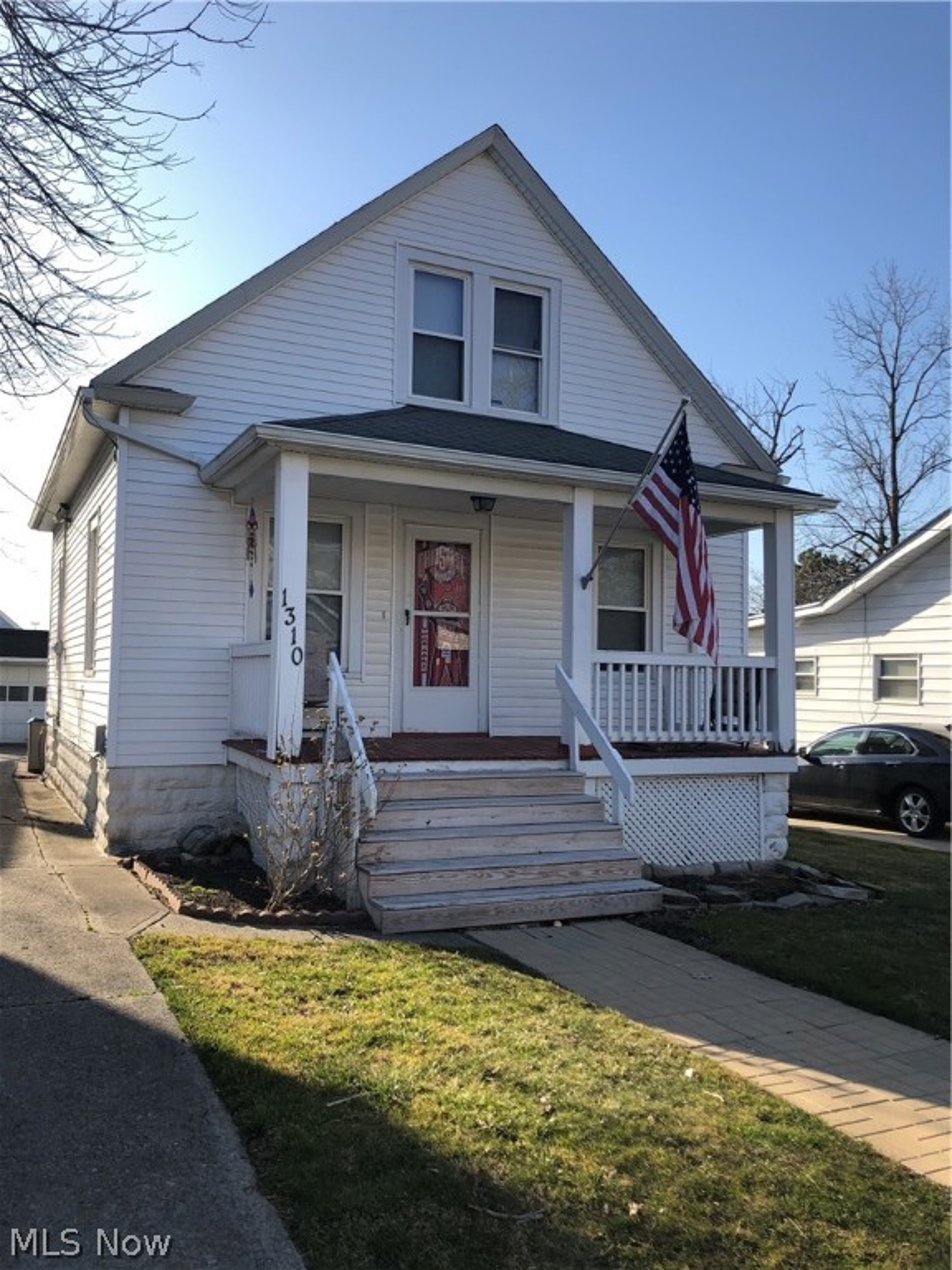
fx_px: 1027
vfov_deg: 63.4
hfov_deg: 49.7
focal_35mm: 28
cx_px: 476
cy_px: 635
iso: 20
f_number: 1.8
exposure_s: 1/1012
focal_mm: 3.99
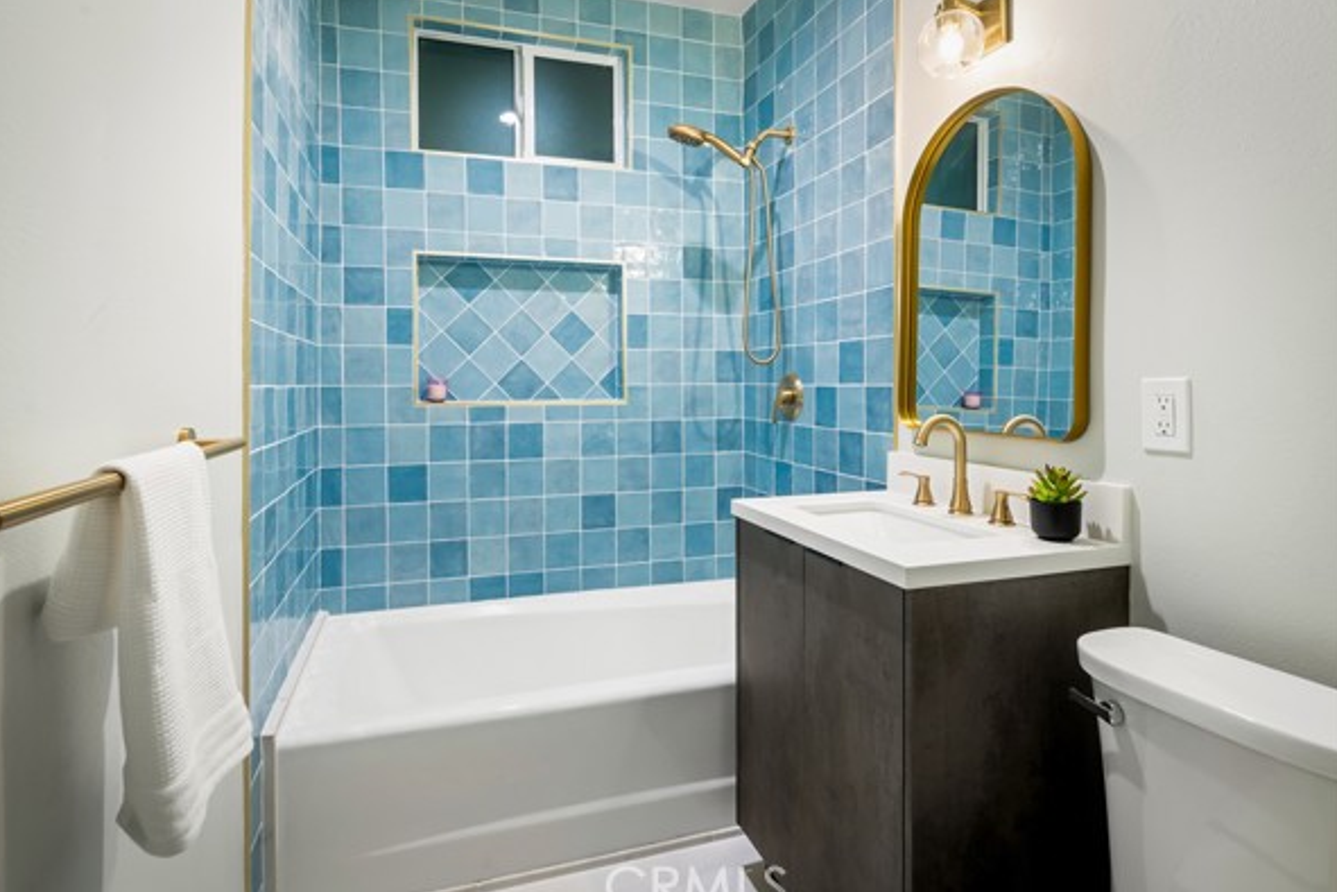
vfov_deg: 49.5
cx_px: 622
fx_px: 966
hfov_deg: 69.3
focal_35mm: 26
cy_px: 436
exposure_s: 1/3
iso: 64
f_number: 10
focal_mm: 24
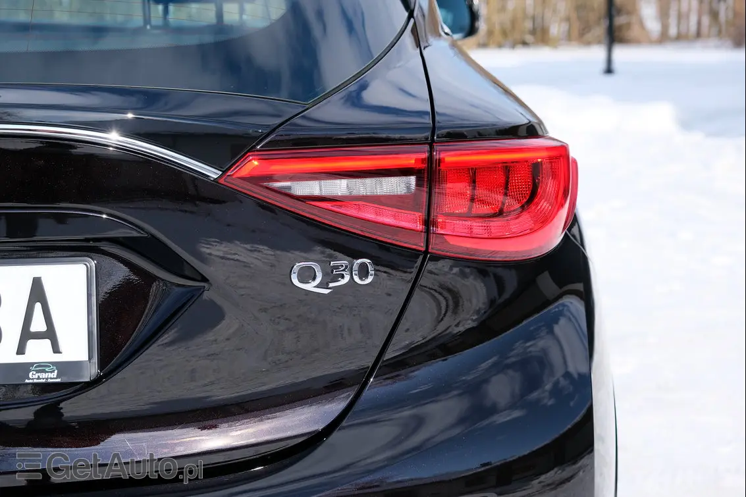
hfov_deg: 24.5
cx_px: 373
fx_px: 1720
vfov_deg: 16.4
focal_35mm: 83
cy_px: 248
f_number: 5.6
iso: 320
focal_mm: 55
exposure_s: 1/800
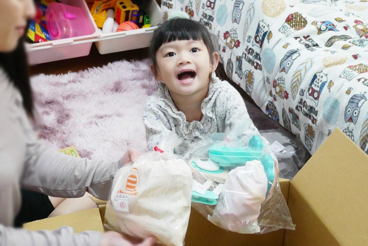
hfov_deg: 54.4
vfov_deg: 37.9
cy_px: 123
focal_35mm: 35
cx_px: 184
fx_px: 358
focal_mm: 17
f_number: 4.1
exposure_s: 1/60
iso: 1600
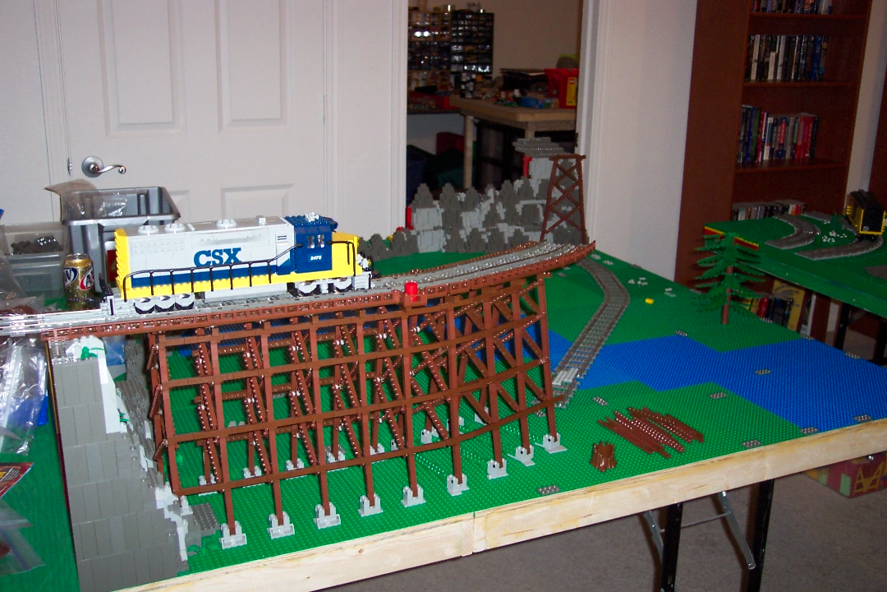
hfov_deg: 50.7
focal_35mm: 38
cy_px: 296
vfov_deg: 35.1
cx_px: 444
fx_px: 936
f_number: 2.8
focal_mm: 8
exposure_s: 1/30
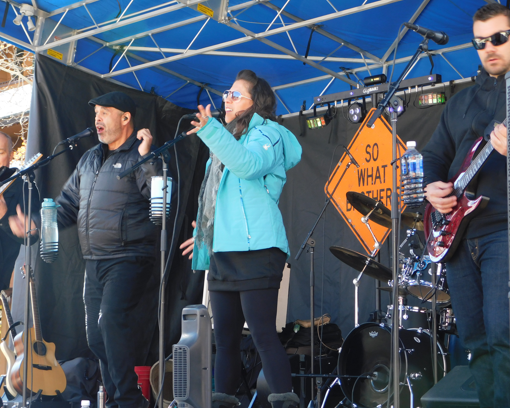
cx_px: 256
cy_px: 203
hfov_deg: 22.7
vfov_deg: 18.3
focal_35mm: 84
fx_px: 1268
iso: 125
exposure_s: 1/50
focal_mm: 14.2
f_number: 4.4
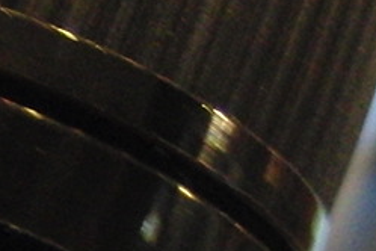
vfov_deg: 5.3
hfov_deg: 8.1
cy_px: 682
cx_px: -254
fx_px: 2580
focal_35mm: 247
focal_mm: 6.42
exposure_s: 1/15
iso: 400
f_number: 3.6
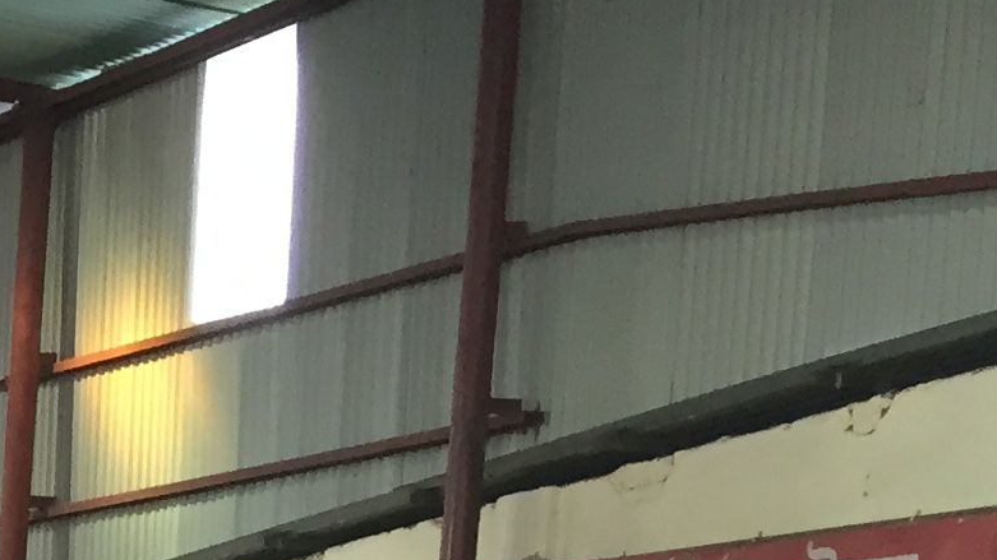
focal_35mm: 132
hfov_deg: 14.4
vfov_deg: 8.1
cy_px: 1544
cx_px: -783
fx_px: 3489
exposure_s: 1/30
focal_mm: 4.15
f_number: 2.2
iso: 80
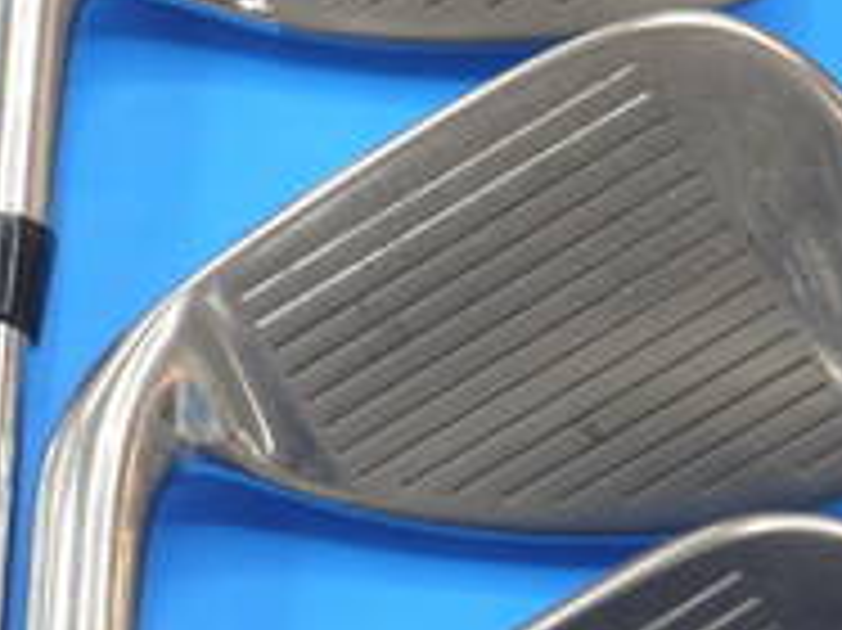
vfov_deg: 6.6
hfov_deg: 8.7
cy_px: 202
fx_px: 5494
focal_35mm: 226
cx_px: -189
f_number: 5.2
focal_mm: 33
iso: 400
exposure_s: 1/60
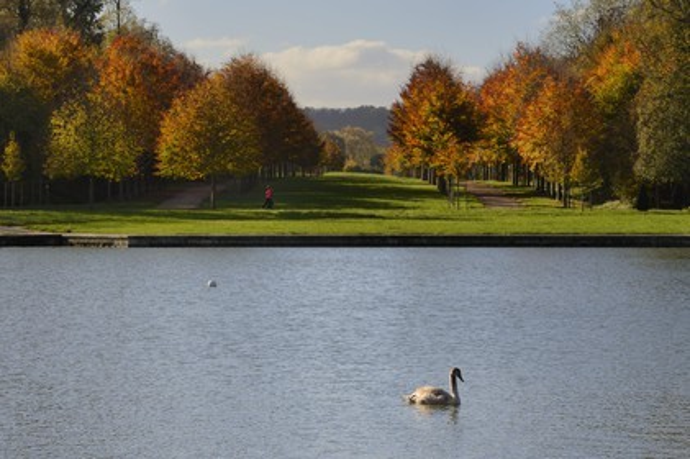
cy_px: 230
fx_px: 2777
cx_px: 345
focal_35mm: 145
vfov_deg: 9.4
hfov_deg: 14.2
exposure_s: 1/250
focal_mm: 145
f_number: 14
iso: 200
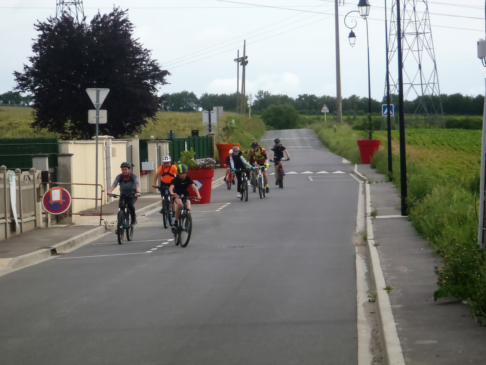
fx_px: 1966
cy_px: 182
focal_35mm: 140
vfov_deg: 10.6
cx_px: 243
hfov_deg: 14.1
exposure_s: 1/500
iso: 200
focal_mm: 25
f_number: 5.9
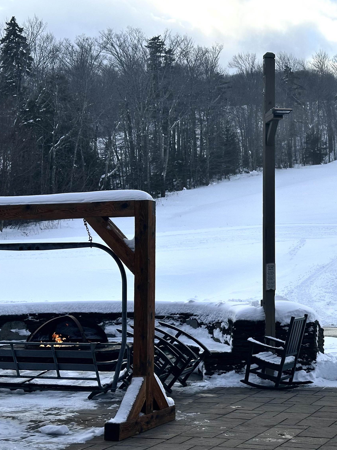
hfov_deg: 22.2
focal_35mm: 65
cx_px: 290
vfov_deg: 29.8
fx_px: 844
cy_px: 226
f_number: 1.78
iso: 64
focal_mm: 6.86
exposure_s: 1/2597
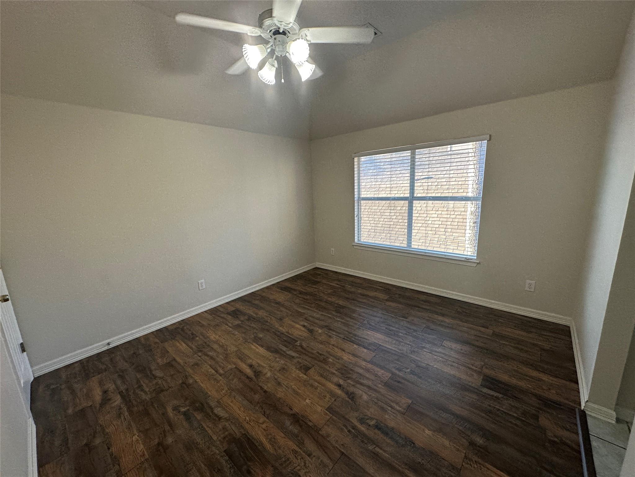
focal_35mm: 14
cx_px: 318
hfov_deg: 102.1
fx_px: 257
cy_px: 238
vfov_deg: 85.7
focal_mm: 2.22
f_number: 2.2
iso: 160
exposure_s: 1/120
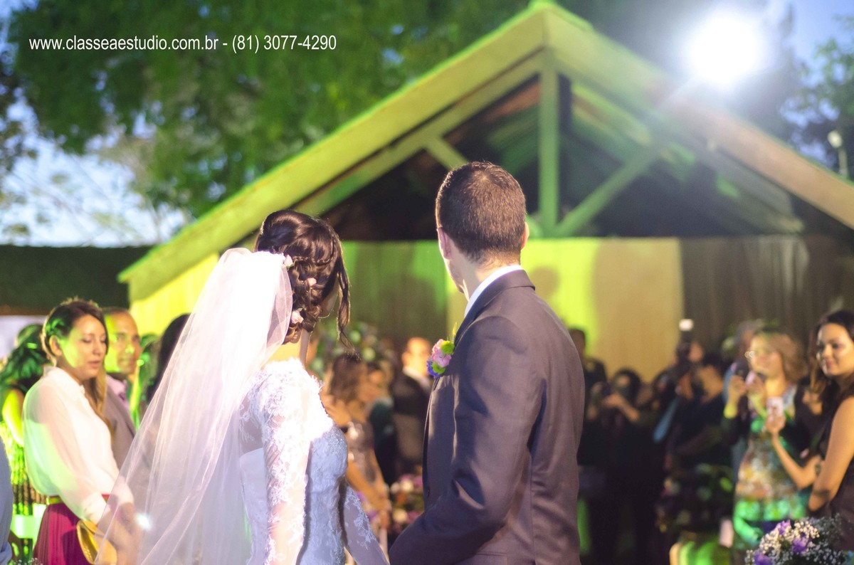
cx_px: 427
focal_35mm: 75
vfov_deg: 18.1
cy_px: 282
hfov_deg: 27.1
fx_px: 1775
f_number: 1.8
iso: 2500
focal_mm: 50
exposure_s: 1/125
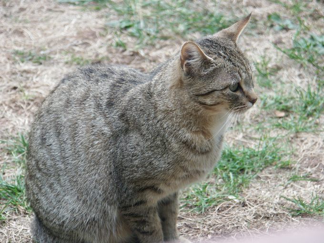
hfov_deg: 9.9
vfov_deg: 7.5
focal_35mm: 199
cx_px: 162
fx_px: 1863
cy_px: 122
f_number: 3.5
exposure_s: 1/180
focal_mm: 50.48
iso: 200
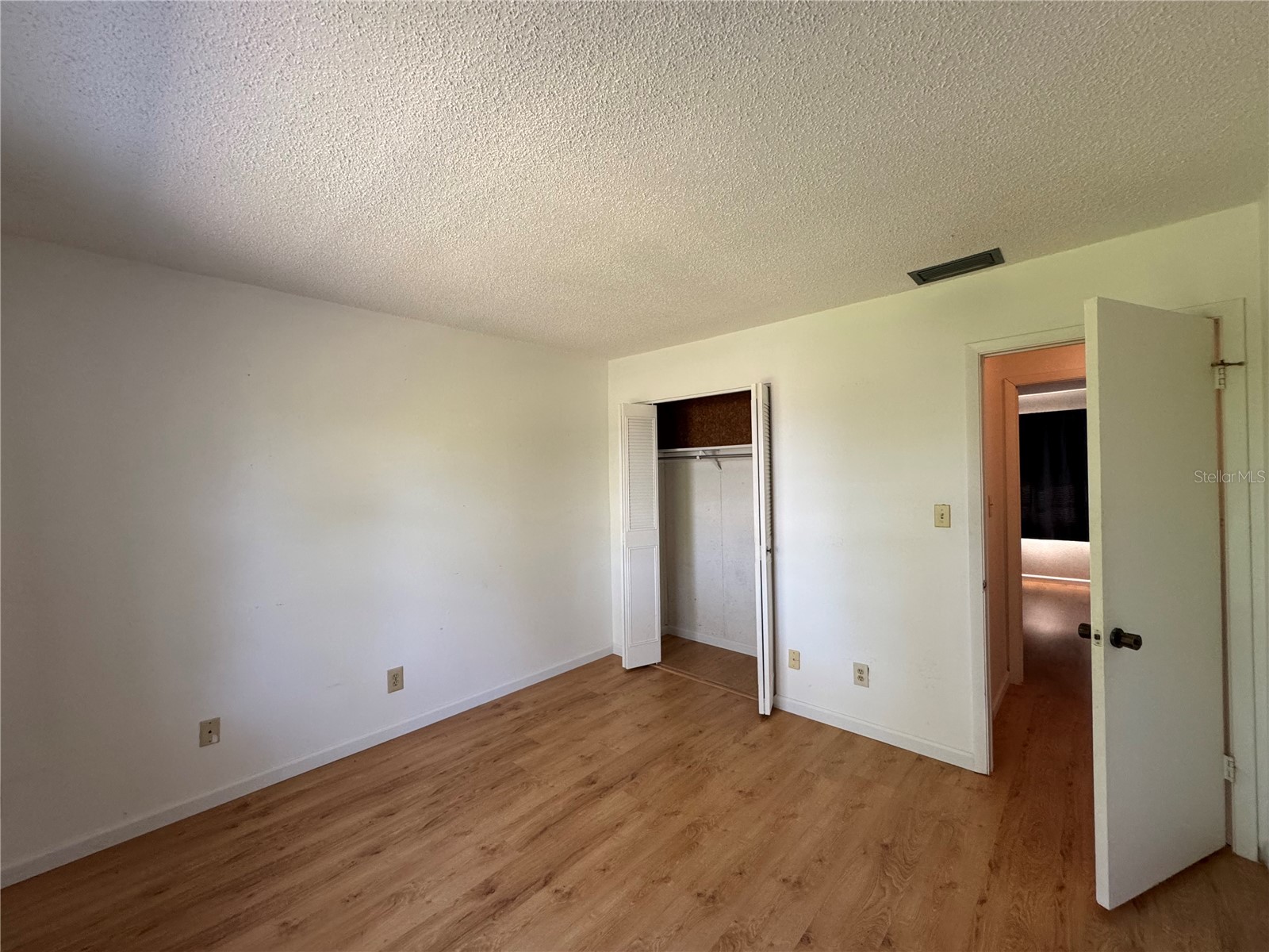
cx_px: 634
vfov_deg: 85.7
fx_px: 513
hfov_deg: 102.1
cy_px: 476
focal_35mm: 14
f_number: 2.2
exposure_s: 1/99
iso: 250
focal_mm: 2.22
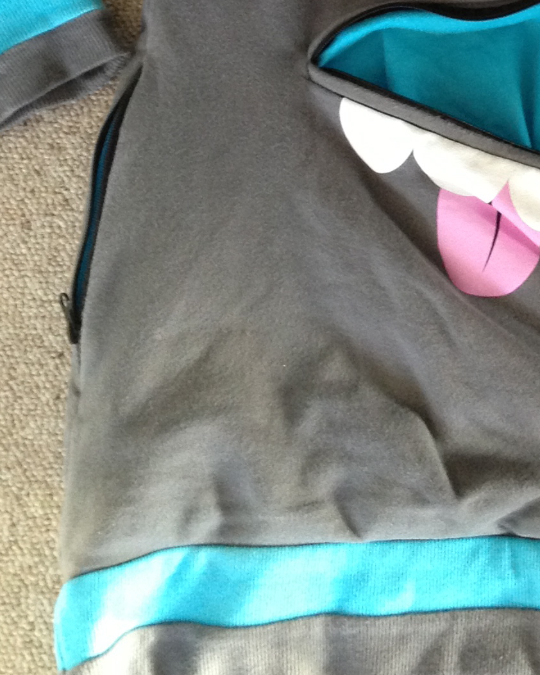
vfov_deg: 16.9
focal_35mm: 106
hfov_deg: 14.0
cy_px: -248
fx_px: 2117
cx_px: 697
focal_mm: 4.28
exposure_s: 1/20
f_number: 2.4
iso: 125
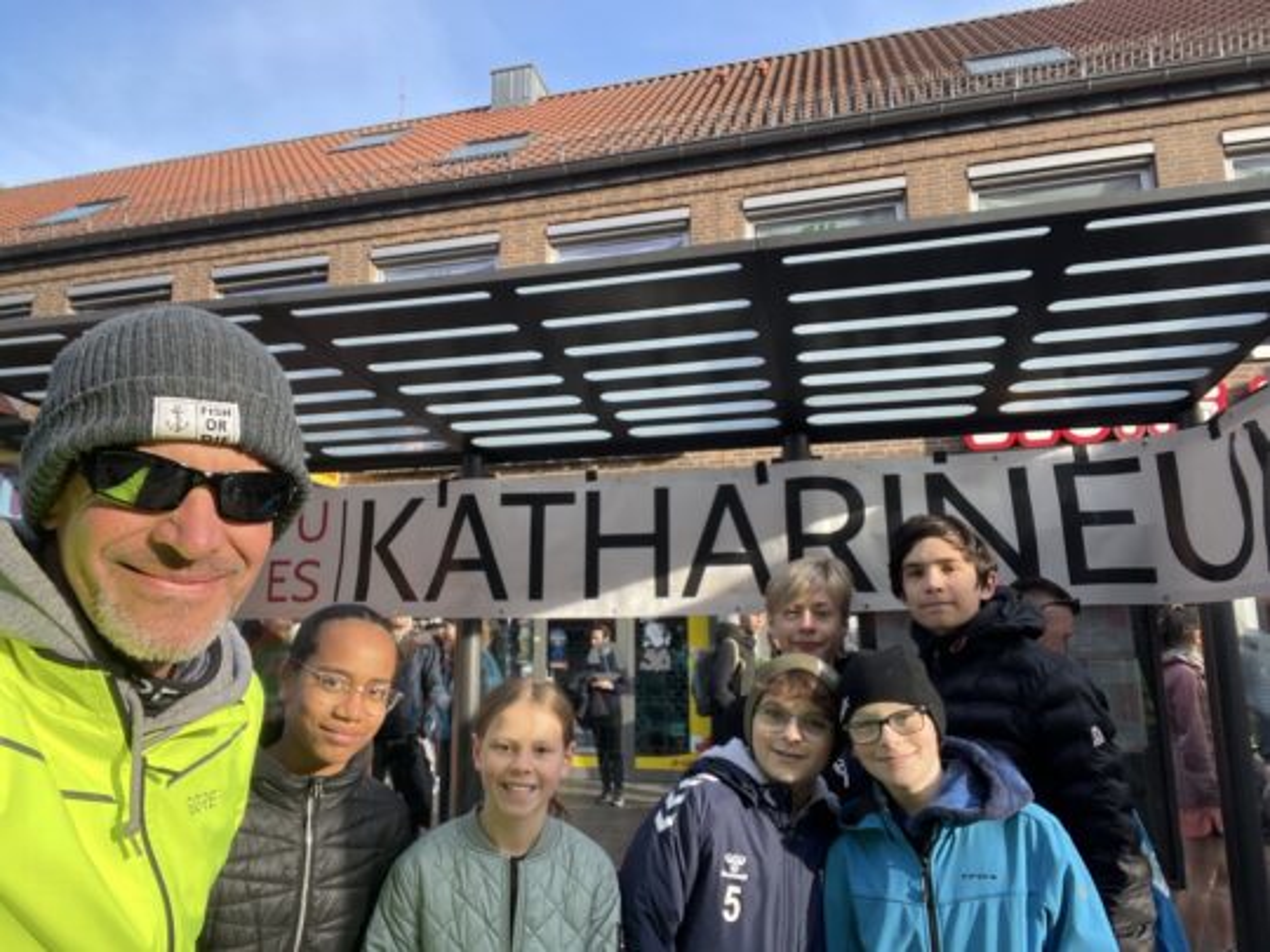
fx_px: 844
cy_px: 476
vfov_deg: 58.9
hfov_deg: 73.9
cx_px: 635
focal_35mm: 23
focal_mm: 2.71
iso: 25
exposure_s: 1/163
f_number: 2.2
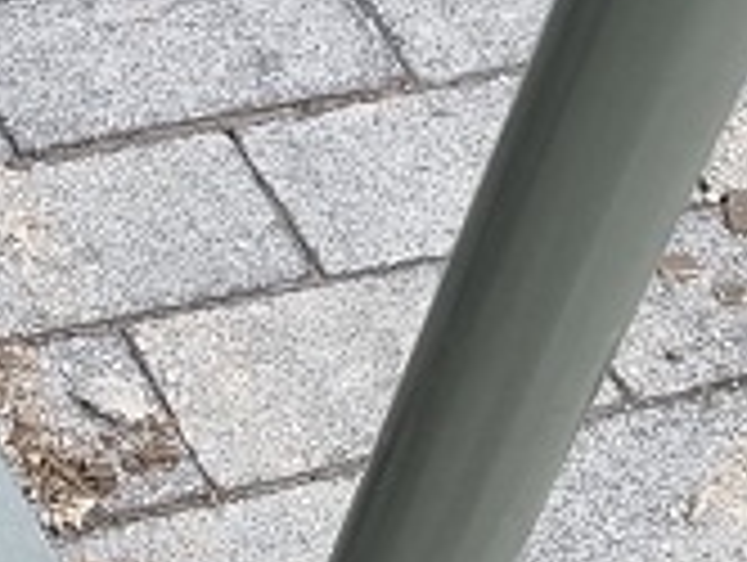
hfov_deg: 11.0
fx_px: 3739
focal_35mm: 173
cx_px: -360
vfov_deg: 8.6
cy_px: 513
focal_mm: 6.7
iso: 50
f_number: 1.8
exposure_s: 1/100
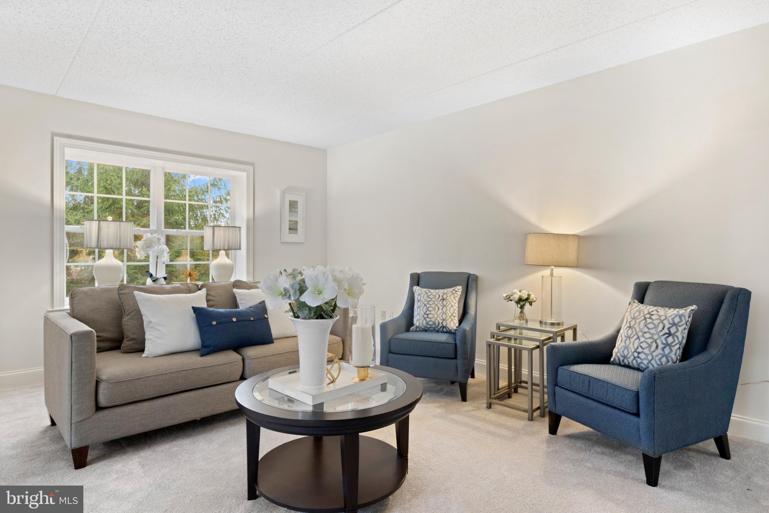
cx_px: 384
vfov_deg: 61.9
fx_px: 427
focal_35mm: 20
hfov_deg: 84.0
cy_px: 256
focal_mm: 20
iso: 160
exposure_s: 3
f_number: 9
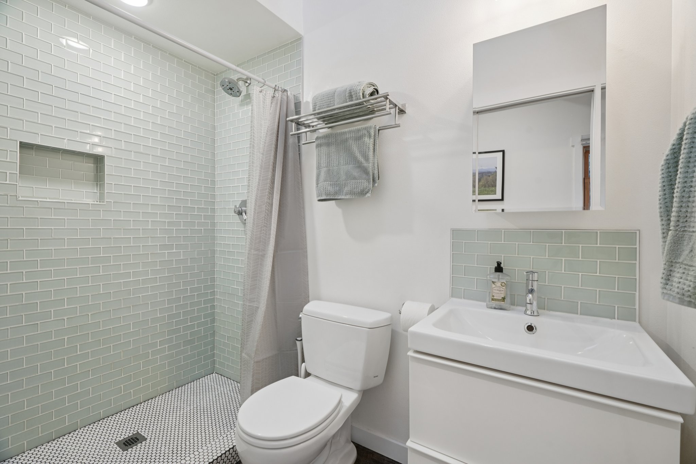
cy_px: 232
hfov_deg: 96.7
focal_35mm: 16
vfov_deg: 73.7
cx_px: 348
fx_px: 309
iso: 400
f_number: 8
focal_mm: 16
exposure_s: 1/4
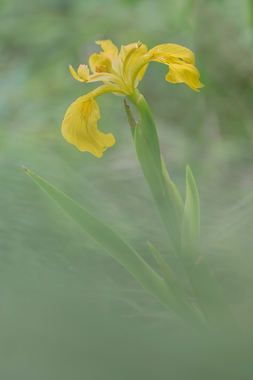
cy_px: 190
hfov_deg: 10.2
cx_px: 126
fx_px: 1423
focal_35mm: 135
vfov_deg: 15.2
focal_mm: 90
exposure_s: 1/30
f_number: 4
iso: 50
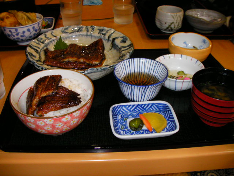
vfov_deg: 37.7
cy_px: 88
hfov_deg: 49.0
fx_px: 257
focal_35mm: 38
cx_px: 117
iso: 200
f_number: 3.5
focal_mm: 6.3
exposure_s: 1/30
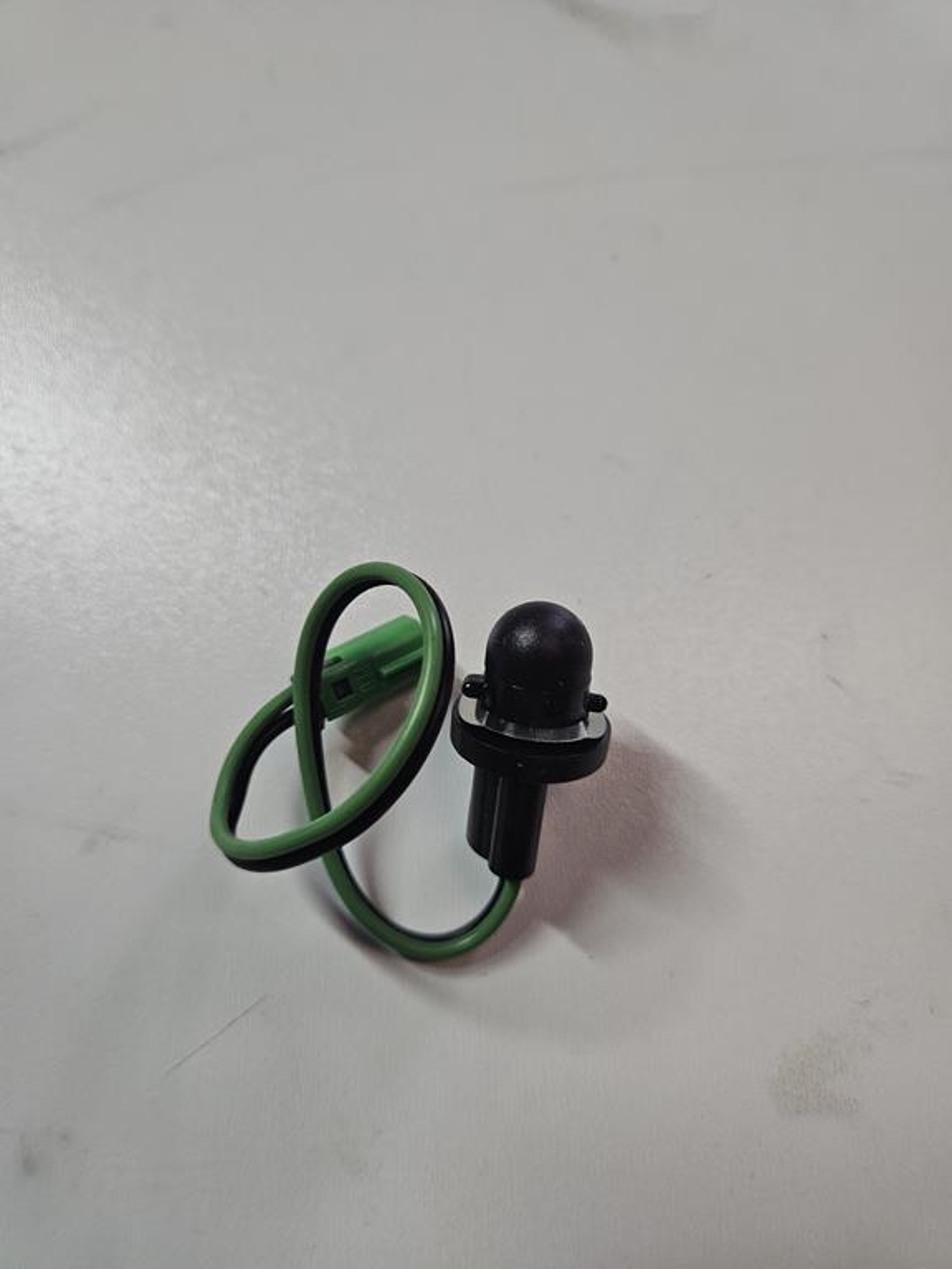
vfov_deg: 73.9
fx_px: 843
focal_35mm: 23
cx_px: 476
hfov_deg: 58.9
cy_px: 634
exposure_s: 1/142
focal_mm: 5.4
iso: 320
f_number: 1.8
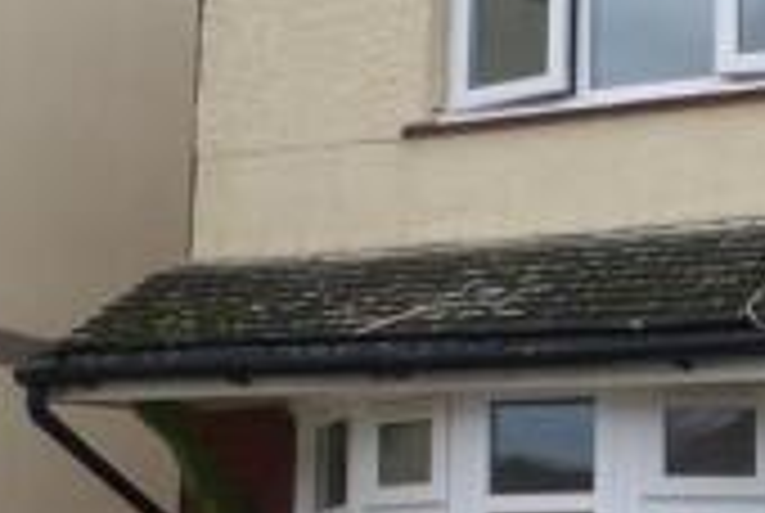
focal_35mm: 89
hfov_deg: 22.1
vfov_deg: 15.4
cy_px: 331
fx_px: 1895
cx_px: 736
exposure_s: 1/100
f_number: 3.3
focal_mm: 4.3
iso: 100
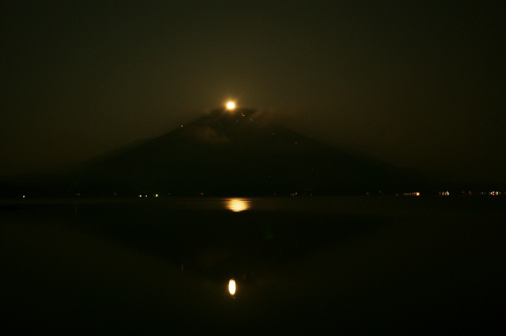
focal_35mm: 36
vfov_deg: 36.8
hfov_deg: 53.2
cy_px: 168
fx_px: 506
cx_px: 253
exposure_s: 13
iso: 200
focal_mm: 24
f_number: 8
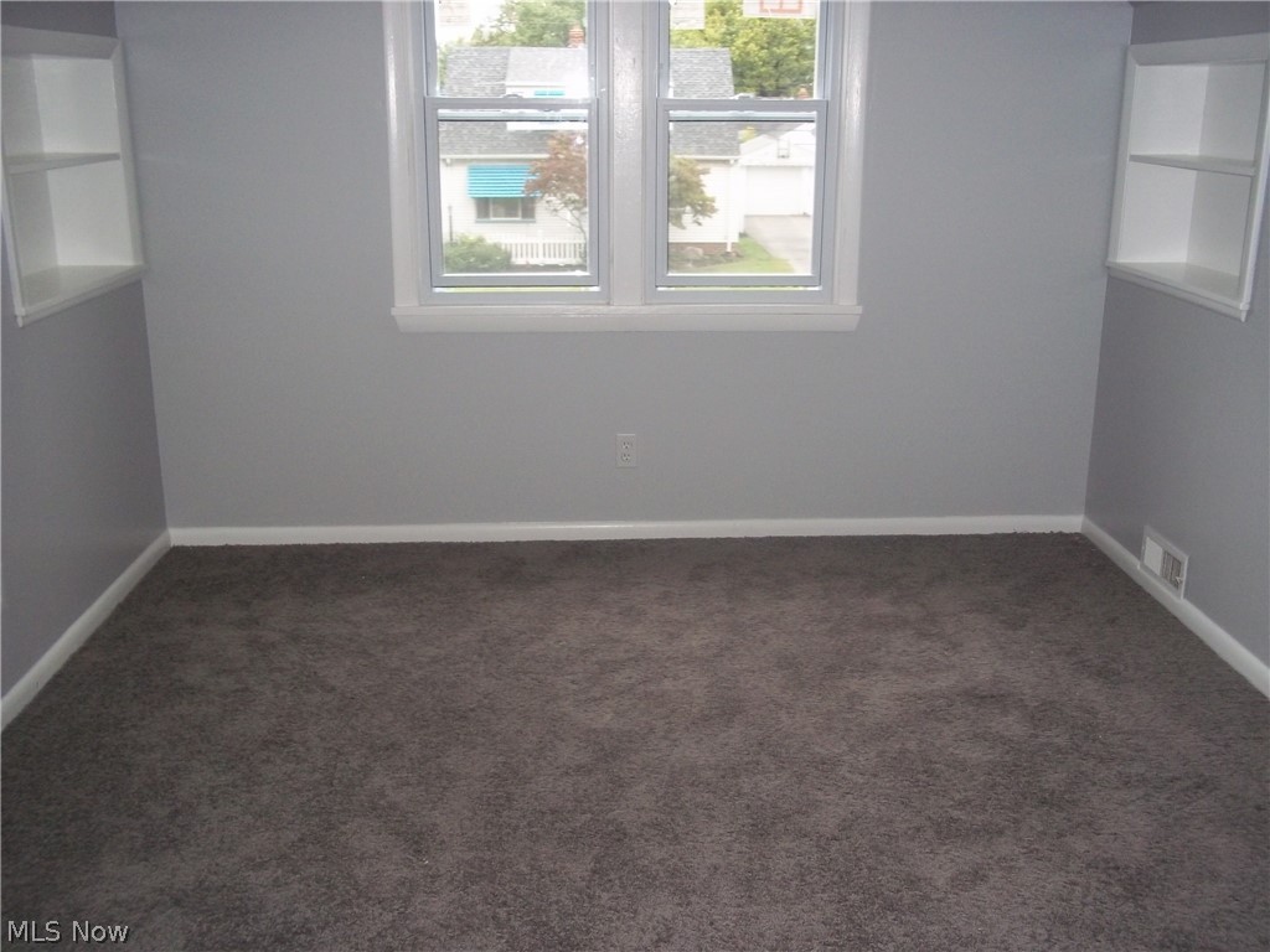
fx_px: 1321
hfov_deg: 51.4
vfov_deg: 39.7
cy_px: 476
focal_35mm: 36
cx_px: 635
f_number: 3.1
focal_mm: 6.5
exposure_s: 1/30
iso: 160
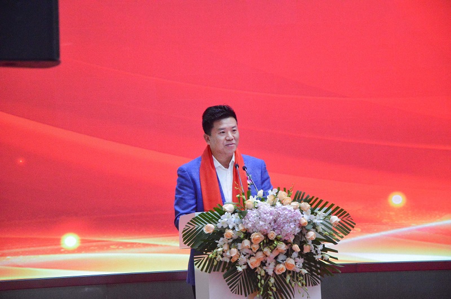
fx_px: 1970
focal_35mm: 158
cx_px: 226
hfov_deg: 13.1
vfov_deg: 8.7
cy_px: 150
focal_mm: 105
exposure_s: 1/160
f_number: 5.6
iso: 6400
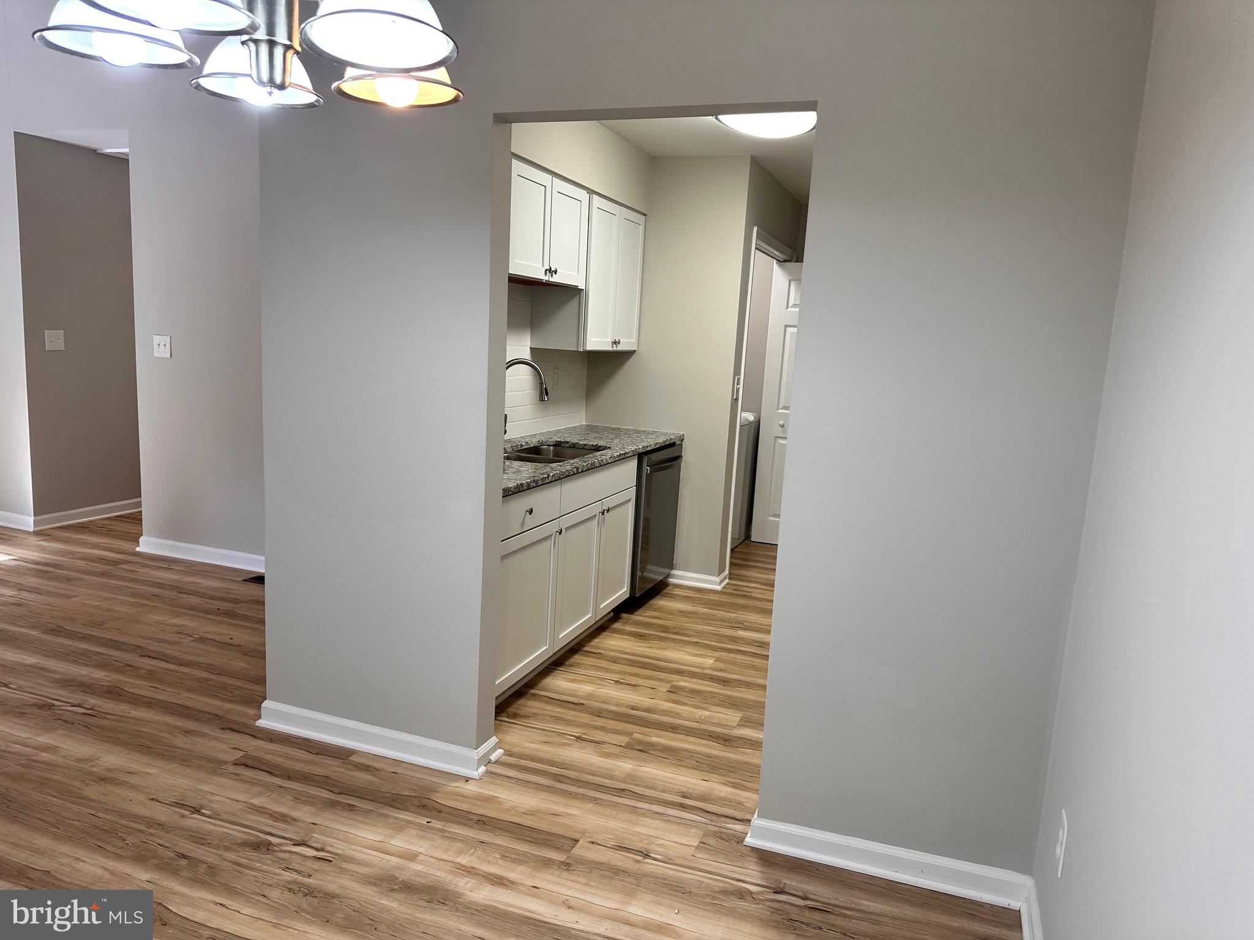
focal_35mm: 24
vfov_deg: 56.8
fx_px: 869
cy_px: 470
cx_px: 627
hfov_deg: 71.6
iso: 125
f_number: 1.78
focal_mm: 6.86
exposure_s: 1/120
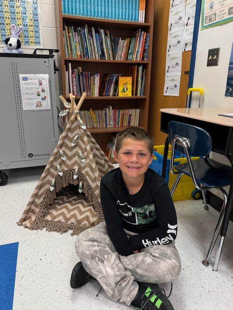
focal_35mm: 25
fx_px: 224
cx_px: 115
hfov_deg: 54.9
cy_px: 153
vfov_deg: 69.4
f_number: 1.78
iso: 200
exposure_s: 1/120
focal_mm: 6.76
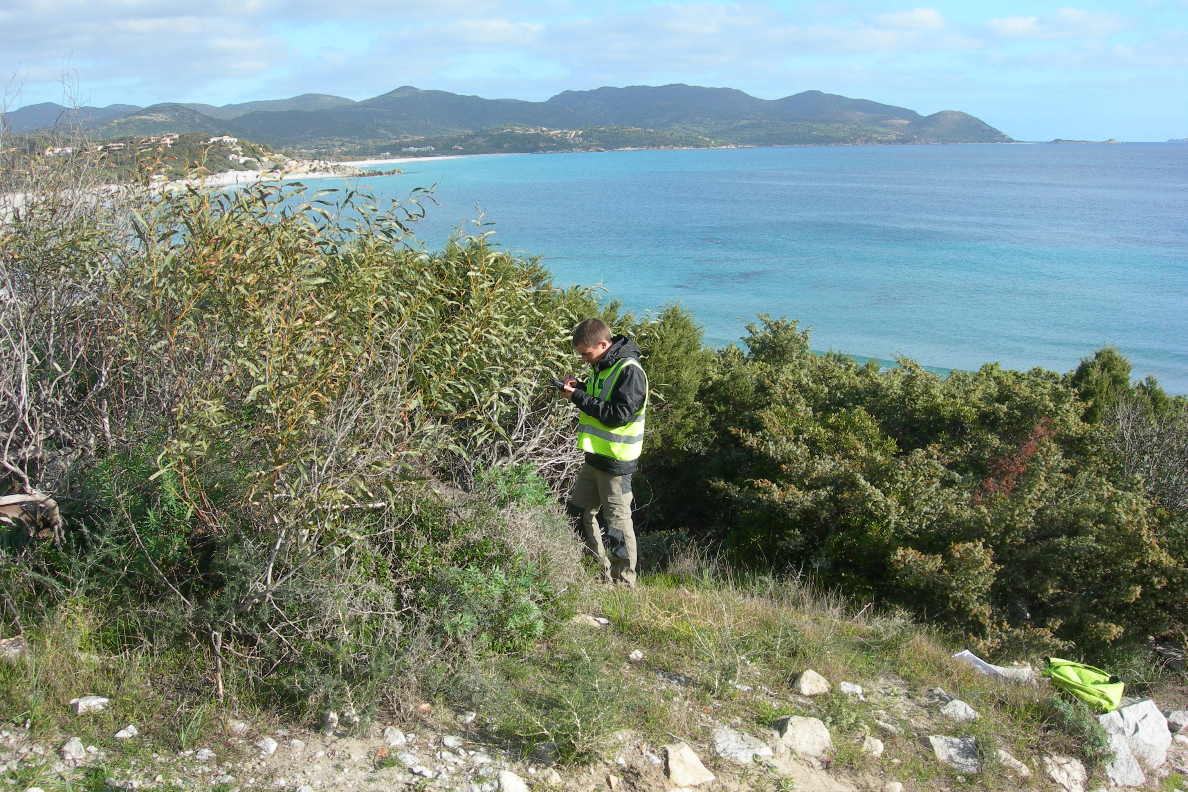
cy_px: 408
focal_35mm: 40
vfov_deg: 33.4
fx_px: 1320
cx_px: 592
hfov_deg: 48.5
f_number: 4.8
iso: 50
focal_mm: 7.8
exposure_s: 1/260
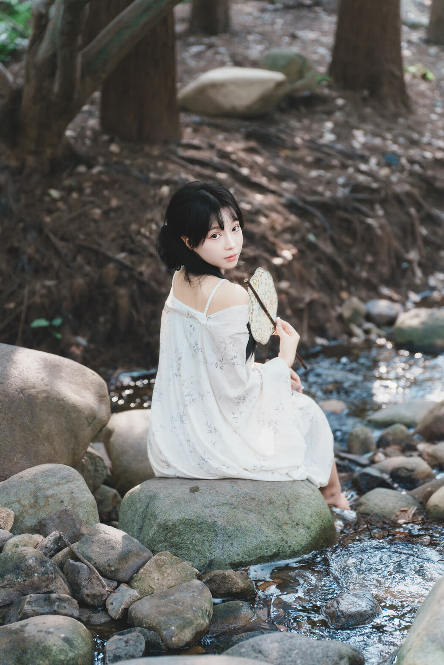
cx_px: 222
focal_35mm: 91
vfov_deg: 22.4
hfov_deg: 15.0
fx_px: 1683
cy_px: 332
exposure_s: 1/125
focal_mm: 91
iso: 125
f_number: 2.8
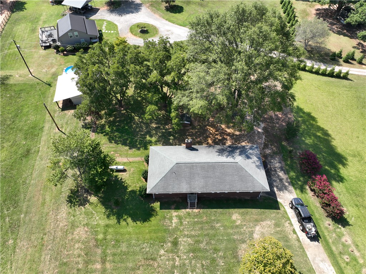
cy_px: 137
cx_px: 183
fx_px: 254
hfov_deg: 71.6
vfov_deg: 56.8
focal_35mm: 24
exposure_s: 1/100
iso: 100
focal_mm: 12.29
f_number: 2.8
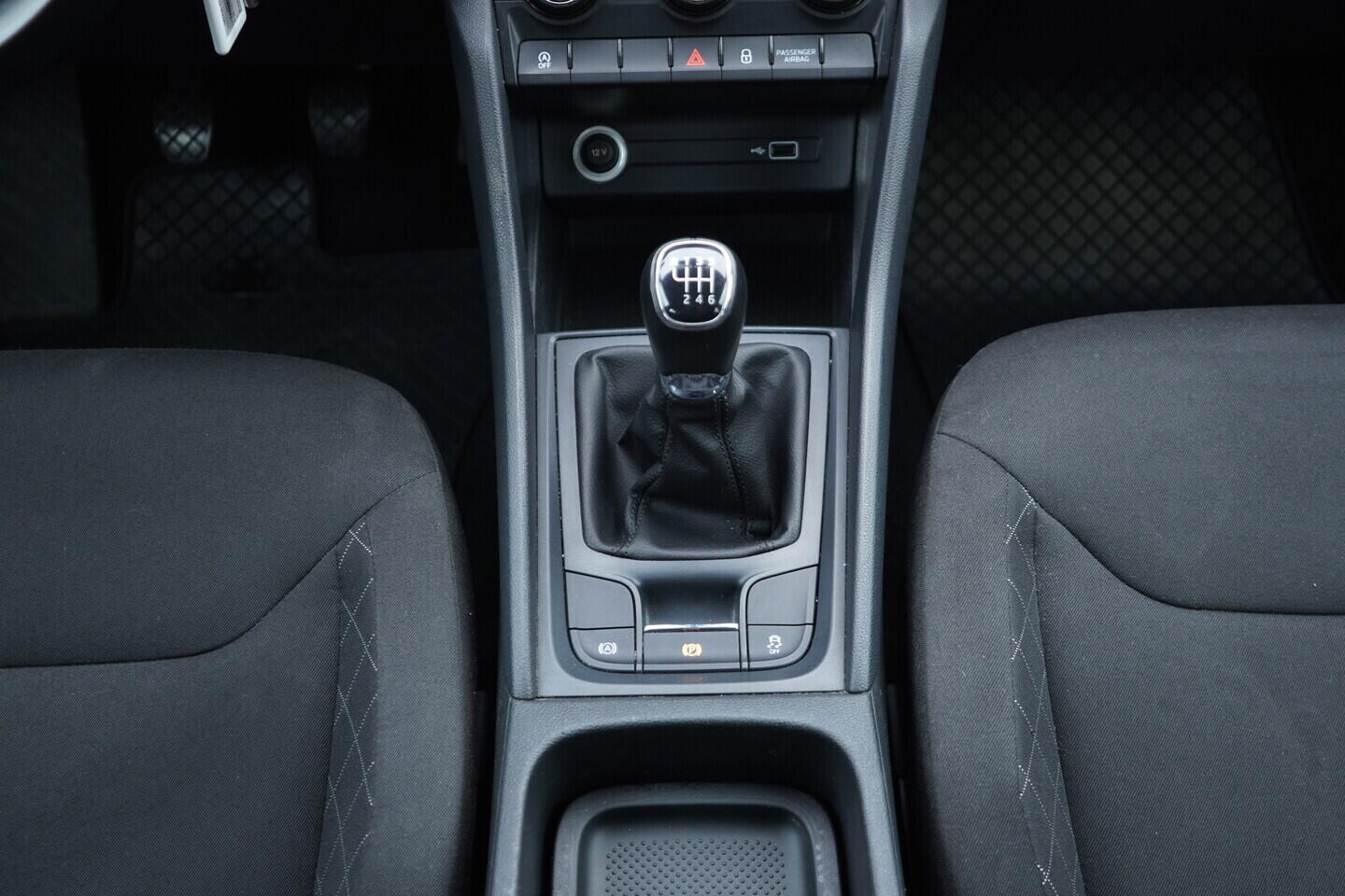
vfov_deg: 36.9
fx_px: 1345
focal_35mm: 36
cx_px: 672
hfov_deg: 53.1
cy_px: 448
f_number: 2.8
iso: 400
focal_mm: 24
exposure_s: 1/40
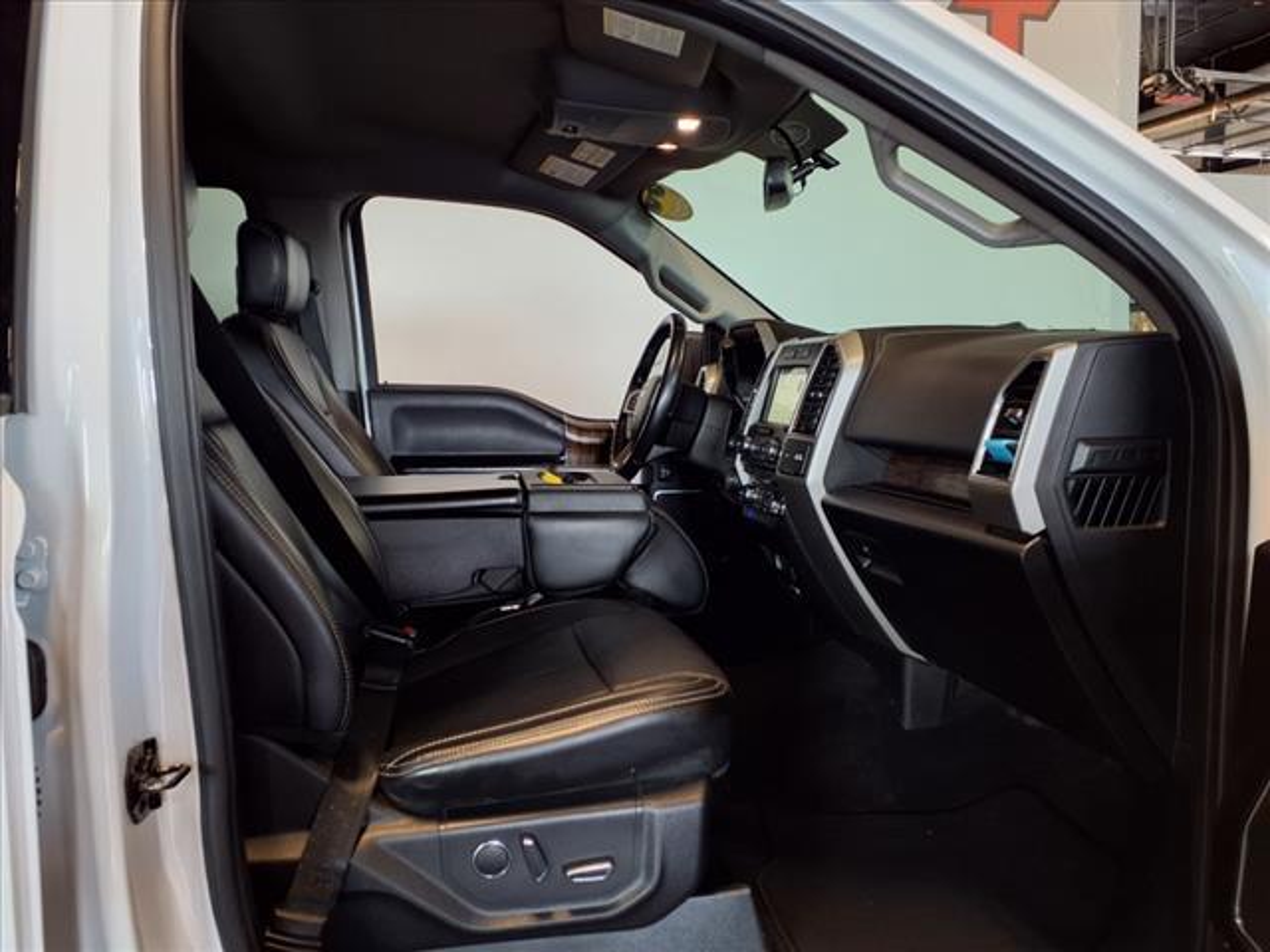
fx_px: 991
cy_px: 476
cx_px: 635
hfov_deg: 65.3
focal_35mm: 27
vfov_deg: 51.4
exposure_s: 1/40
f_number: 1.9
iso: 100
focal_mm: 3.58
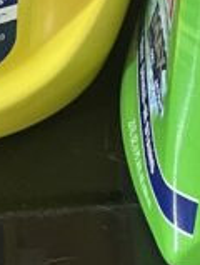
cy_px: -277
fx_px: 1281
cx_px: 3
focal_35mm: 167
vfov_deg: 10.7
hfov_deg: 8.9
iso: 320
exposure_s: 1/60
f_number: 1.6
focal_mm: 5.1
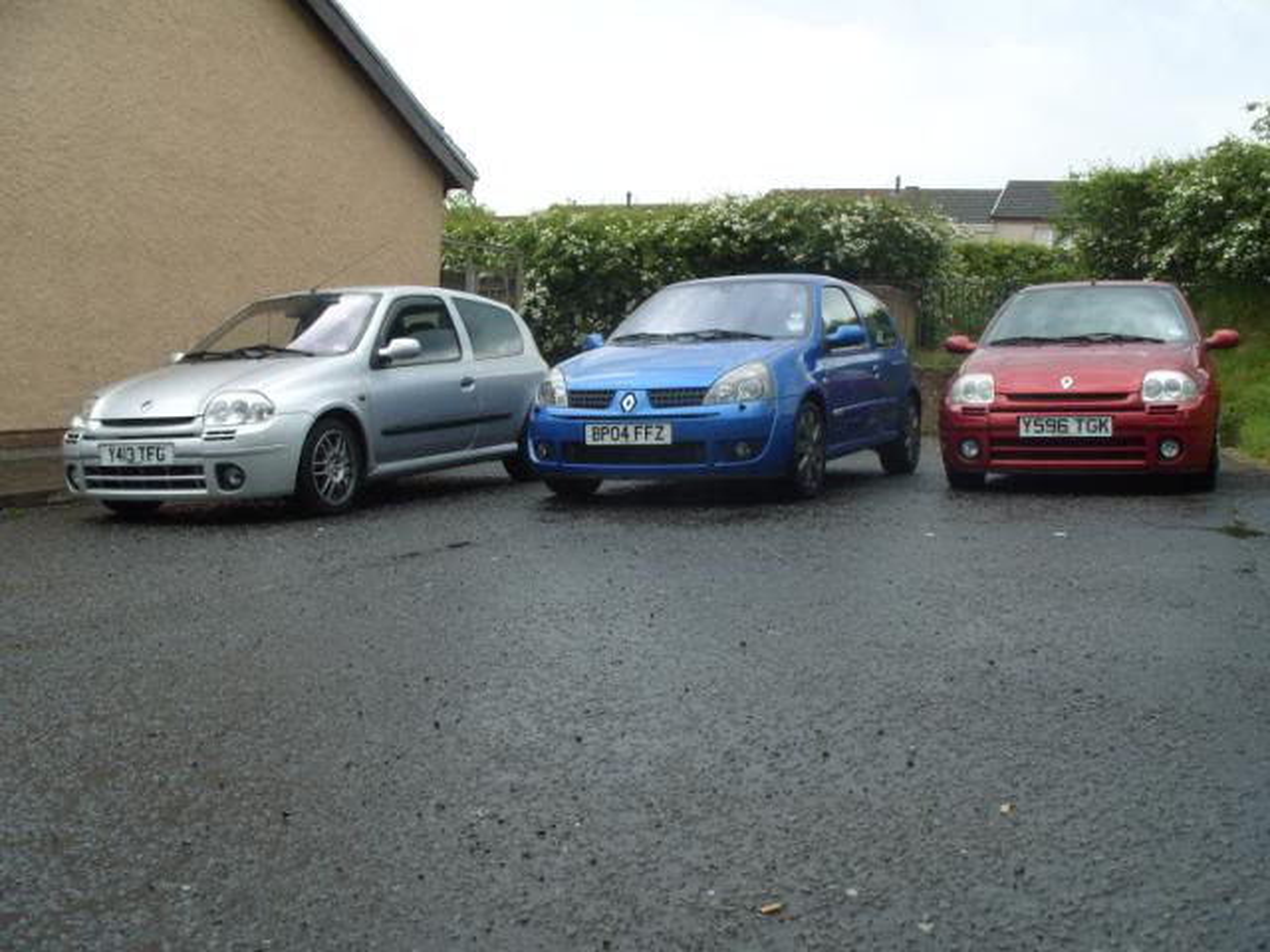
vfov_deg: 40.7
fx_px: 1284
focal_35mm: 35
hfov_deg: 52.6
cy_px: 476
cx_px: 635
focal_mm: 7.8
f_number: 5.3
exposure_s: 1/45
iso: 80
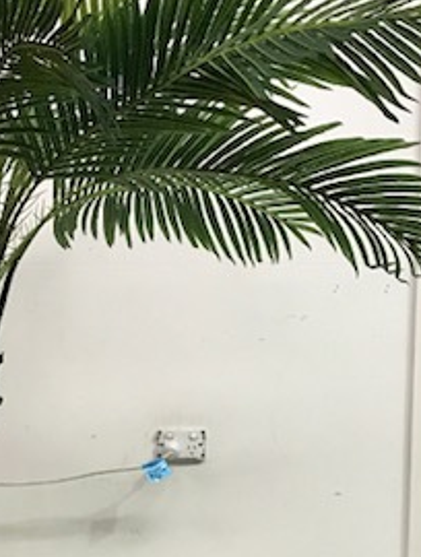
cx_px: -8
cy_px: 474
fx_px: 1453
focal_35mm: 90
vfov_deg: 21.3
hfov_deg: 16.1
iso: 25
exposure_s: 1/33
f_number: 1.8
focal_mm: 3.99
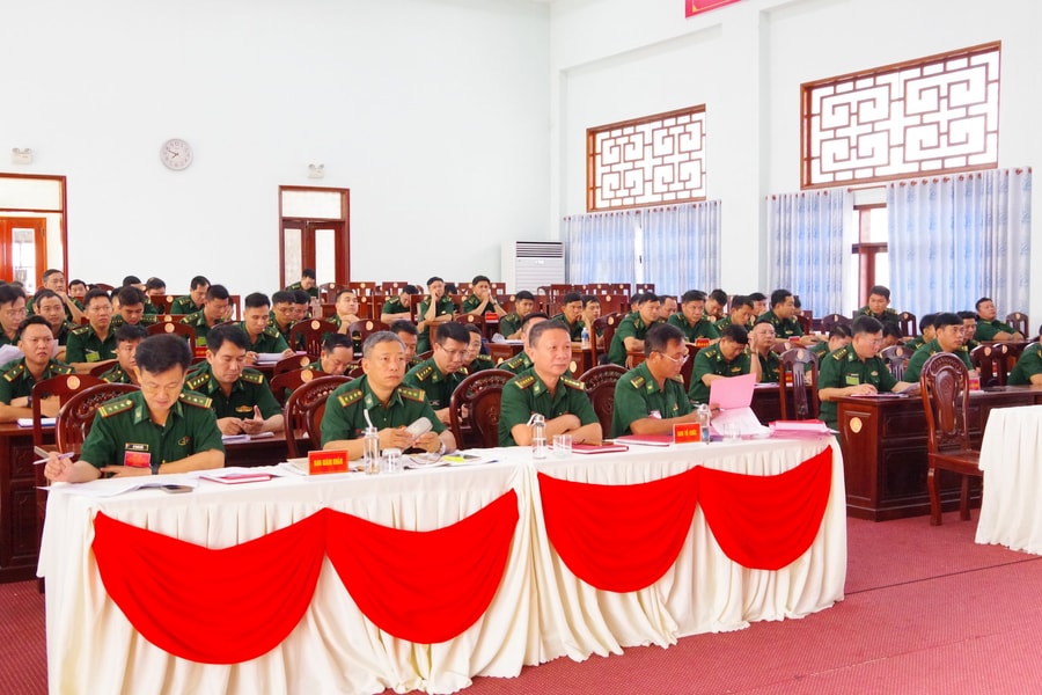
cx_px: 521
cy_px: 348
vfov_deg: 36.9
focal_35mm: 36
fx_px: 1042
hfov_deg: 53.1
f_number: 8
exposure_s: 1/60
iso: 6400
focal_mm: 24
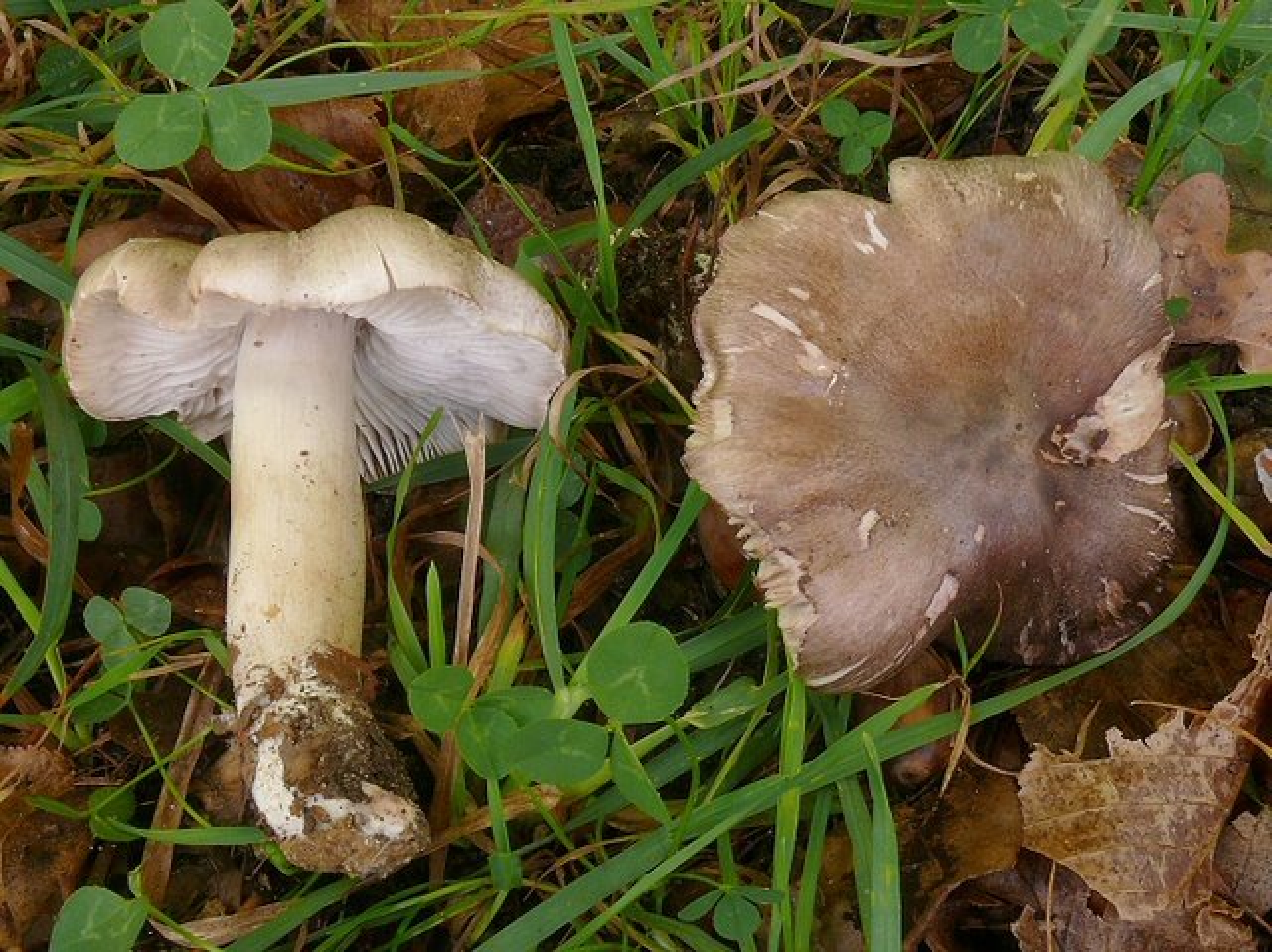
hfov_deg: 52.7
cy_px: 476
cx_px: 636
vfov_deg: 40.6
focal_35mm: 35
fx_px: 1285
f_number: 11
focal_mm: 7.4
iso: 100
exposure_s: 1/5
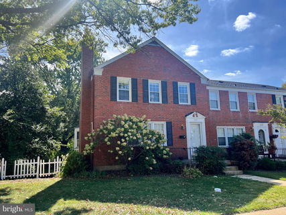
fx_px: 215
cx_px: 143
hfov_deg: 67.3
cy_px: 108
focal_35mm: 26
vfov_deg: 53.0
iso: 50
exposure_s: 1/1838
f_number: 1.5
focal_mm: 5.7
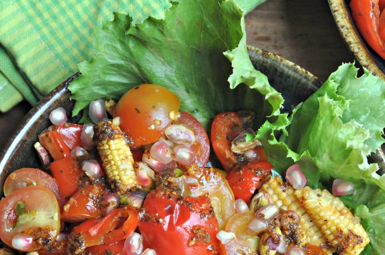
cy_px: 200
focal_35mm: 121
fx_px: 1292
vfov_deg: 11.3
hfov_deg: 16.9
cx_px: 276
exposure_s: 1/200
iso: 1000
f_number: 7.1
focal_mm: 50
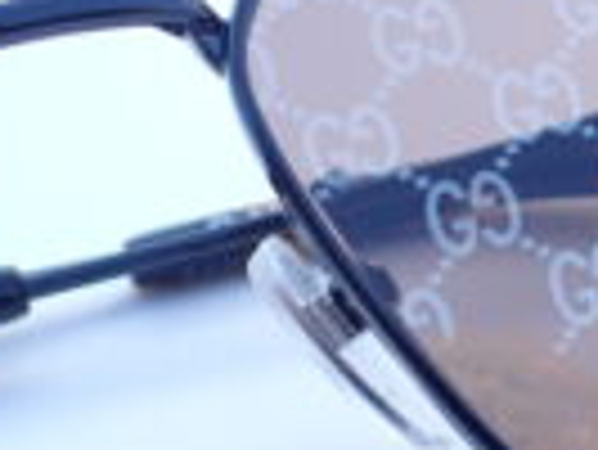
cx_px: 537
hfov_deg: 20.0
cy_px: 266
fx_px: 1660
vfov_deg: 15.4
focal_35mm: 96
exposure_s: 1/200
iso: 100
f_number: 2.3
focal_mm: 5.4
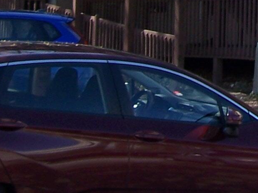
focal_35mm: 159
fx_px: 1185
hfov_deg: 12.1
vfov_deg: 9.0
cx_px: 321
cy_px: -130
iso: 80
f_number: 2.8
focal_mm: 6.3
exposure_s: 1/500
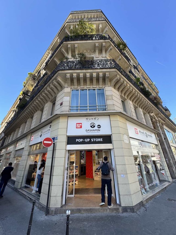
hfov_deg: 85.7
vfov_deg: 102.1
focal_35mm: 14
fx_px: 95
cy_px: 118
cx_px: 88
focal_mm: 2.22
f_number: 2.2
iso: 40
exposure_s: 1/356
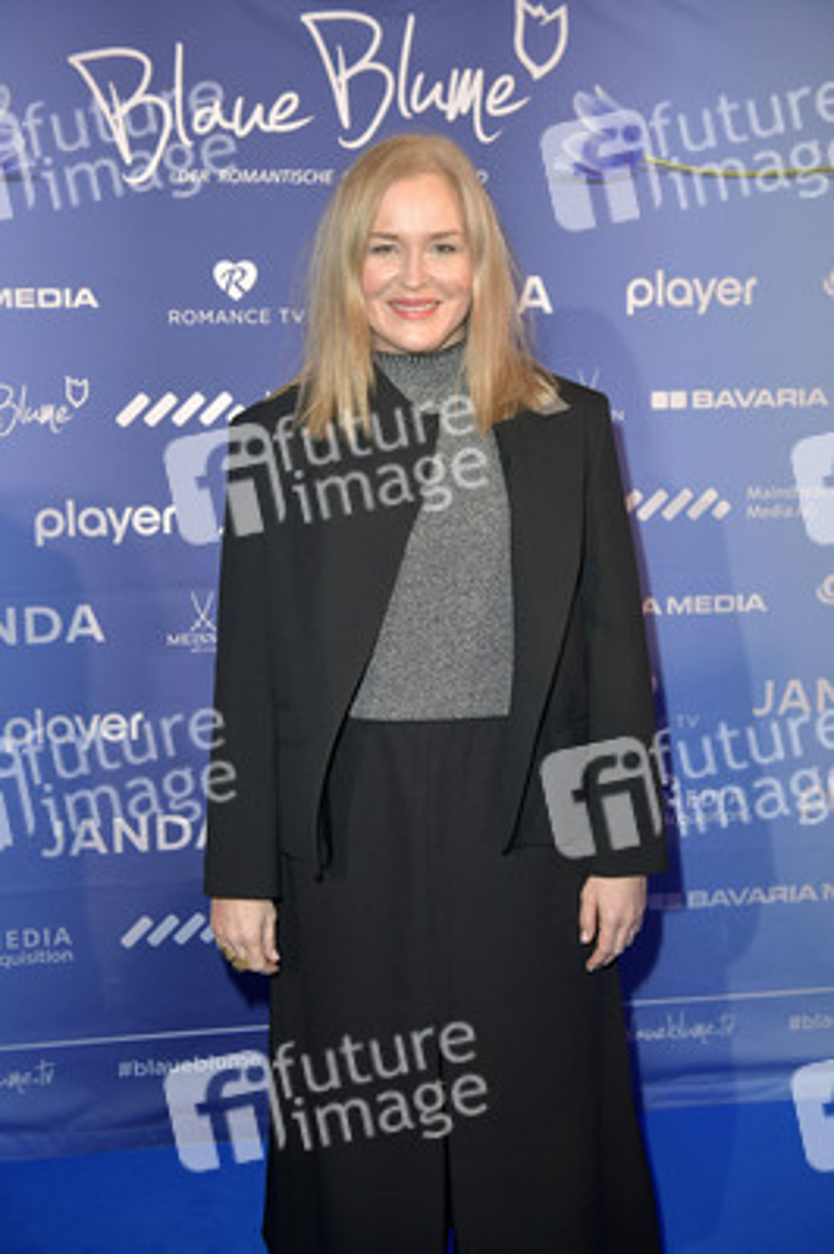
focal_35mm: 44
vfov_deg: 44.5
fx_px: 1532
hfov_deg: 30.5
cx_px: 417
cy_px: 627
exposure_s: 1/250
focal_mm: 44
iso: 1000
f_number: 5
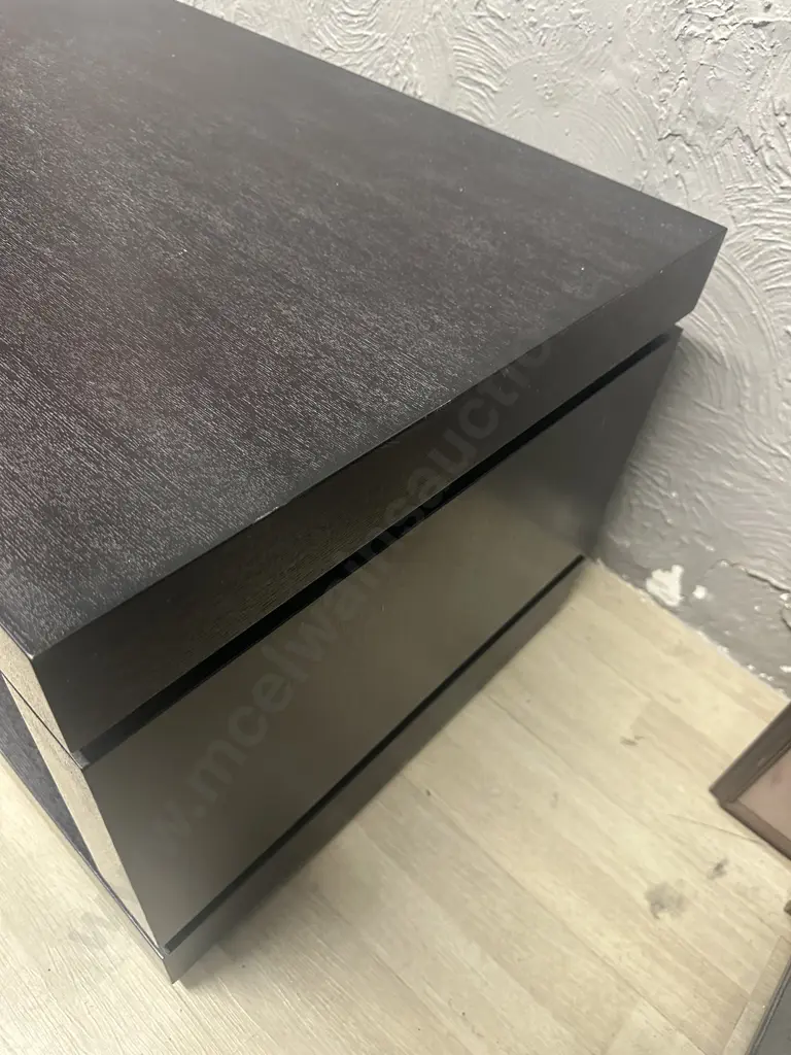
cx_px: 396
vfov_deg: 71.6
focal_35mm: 24
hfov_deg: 56.8
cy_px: 528
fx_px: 731
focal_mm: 6.86
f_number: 1.78
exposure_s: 1/50
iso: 500
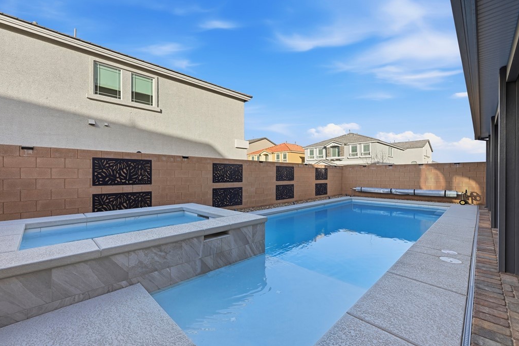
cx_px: 251
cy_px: 176
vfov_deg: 77.3
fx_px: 216
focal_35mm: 15
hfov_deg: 100.4
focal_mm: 14
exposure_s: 1/800
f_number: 9
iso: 100
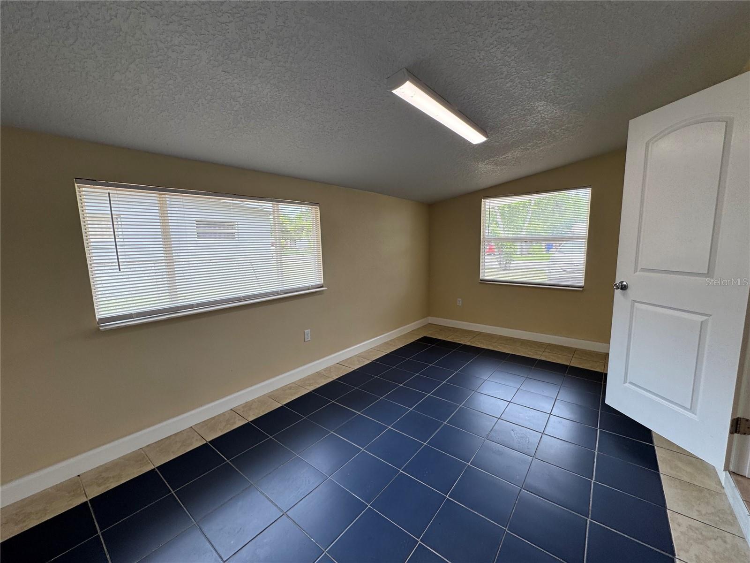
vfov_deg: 85.7
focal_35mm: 14
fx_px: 303
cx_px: 375
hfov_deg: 102.1
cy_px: 282
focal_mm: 2.22
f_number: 2.2
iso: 40
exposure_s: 1/137
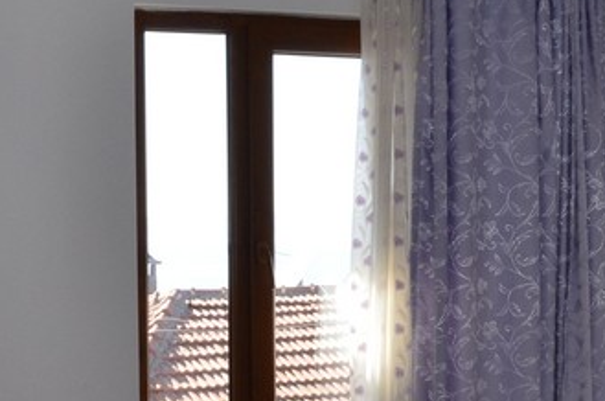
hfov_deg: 24.1
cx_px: 189
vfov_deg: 15.9
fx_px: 1409
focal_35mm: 84
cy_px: 379
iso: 1000
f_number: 13
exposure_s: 1/180
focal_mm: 18
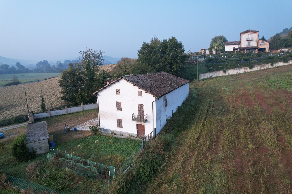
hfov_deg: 78.6
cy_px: 97
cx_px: 146
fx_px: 178
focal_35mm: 22
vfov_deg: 57.2
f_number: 2.8
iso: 110
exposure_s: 1/800
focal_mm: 8.38
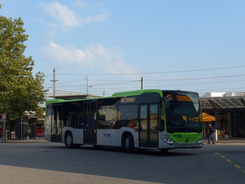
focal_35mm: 62
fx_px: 439
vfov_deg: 23.7
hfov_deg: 31.2
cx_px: 122
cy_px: 92
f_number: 3.7
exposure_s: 1/640
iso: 80
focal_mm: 12.7
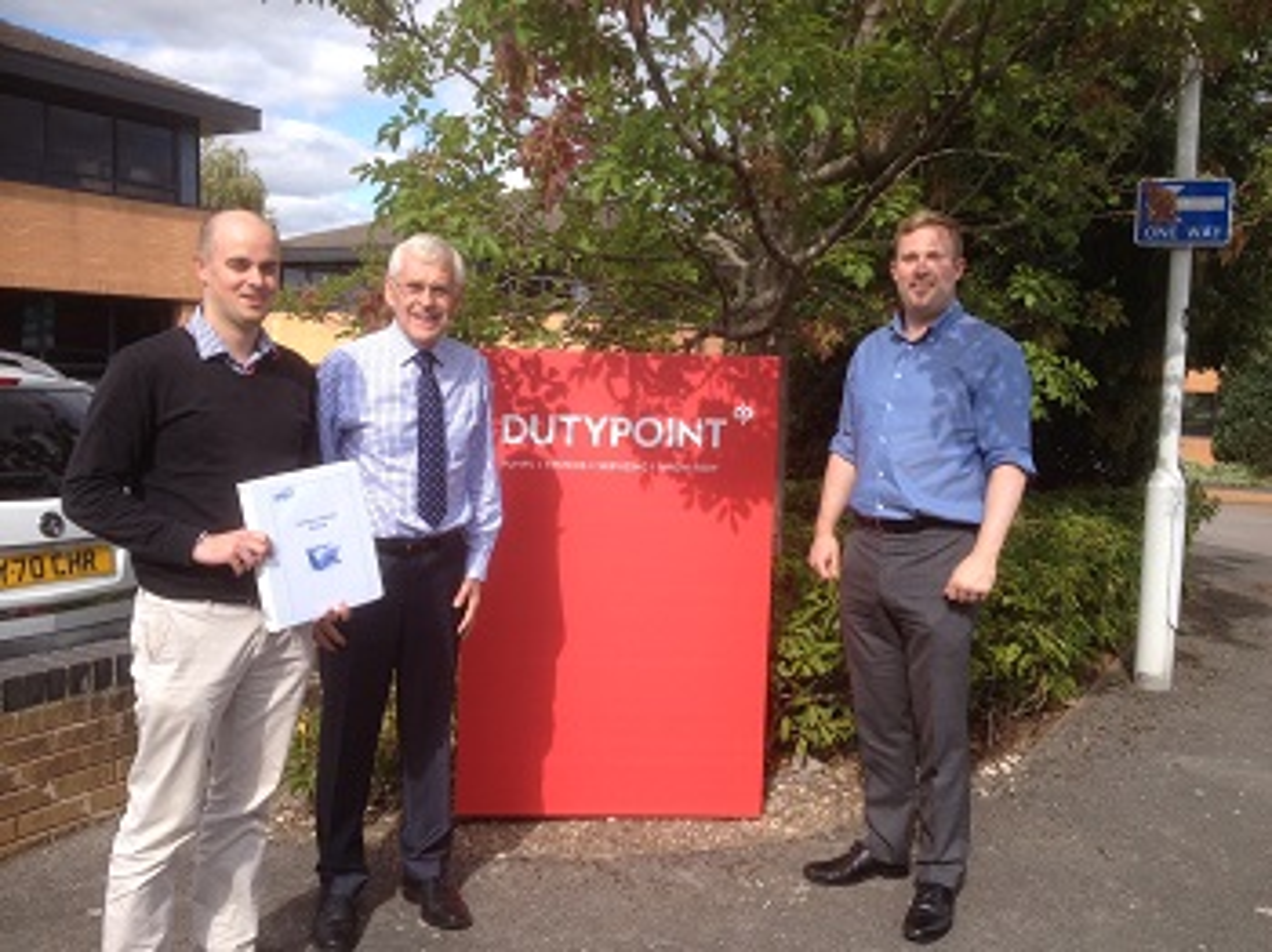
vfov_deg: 40.7
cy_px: 476
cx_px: 636
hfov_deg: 52.7
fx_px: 1285
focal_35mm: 35
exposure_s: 1/968
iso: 50
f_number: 2.4
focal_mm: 4.28
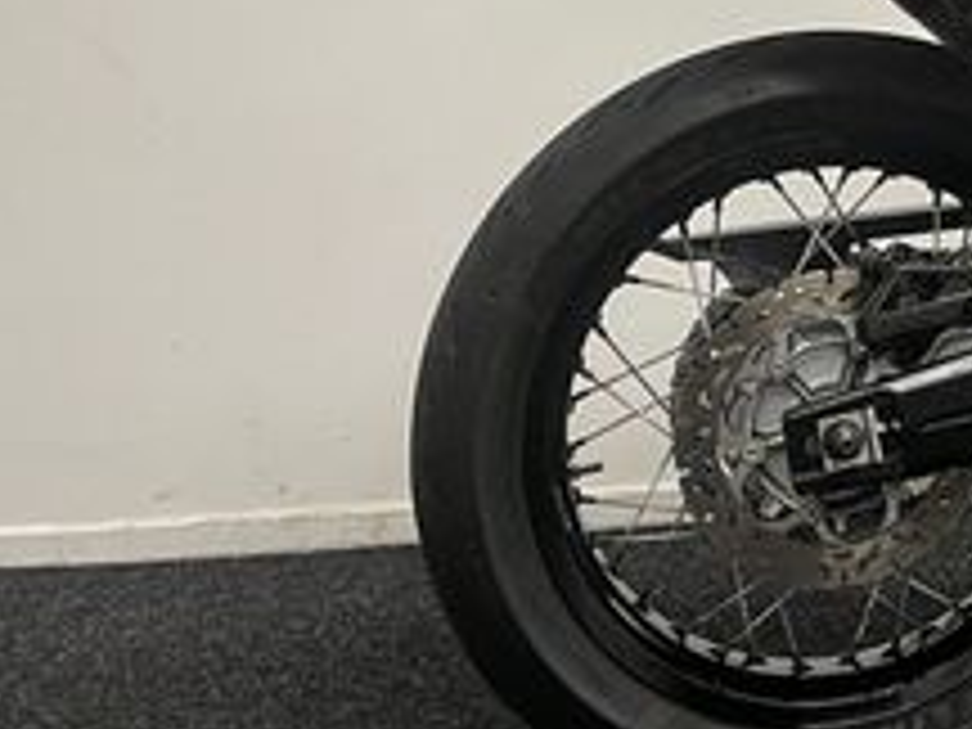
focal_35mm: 77
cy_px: -99
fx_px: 2162
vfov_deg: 18.3
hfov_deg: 22.5
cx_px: 1287
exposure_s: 1/50
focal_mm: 5.1
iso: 64
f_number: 1.6
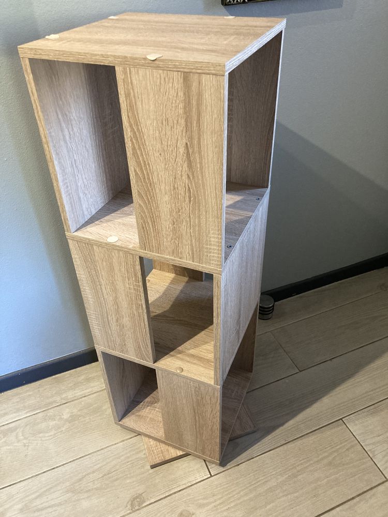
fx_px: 418
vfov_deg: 63.4
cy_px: 258
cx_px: 194
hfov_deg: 49.7
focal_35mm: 28
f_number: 1.8
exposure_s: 1/43
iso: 320
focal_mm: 3.99
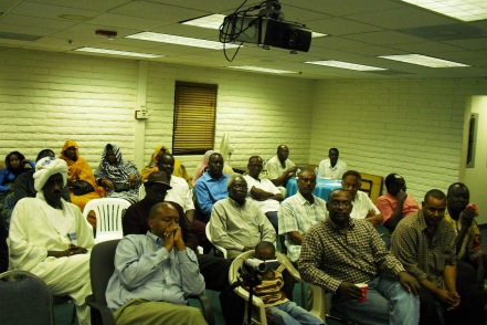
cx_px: 241
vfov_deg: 35.0
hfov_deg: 50.7
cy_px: 148
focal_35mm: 38
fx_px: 514
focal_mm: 6.3
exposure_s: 1/60
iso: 400
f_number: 3.1
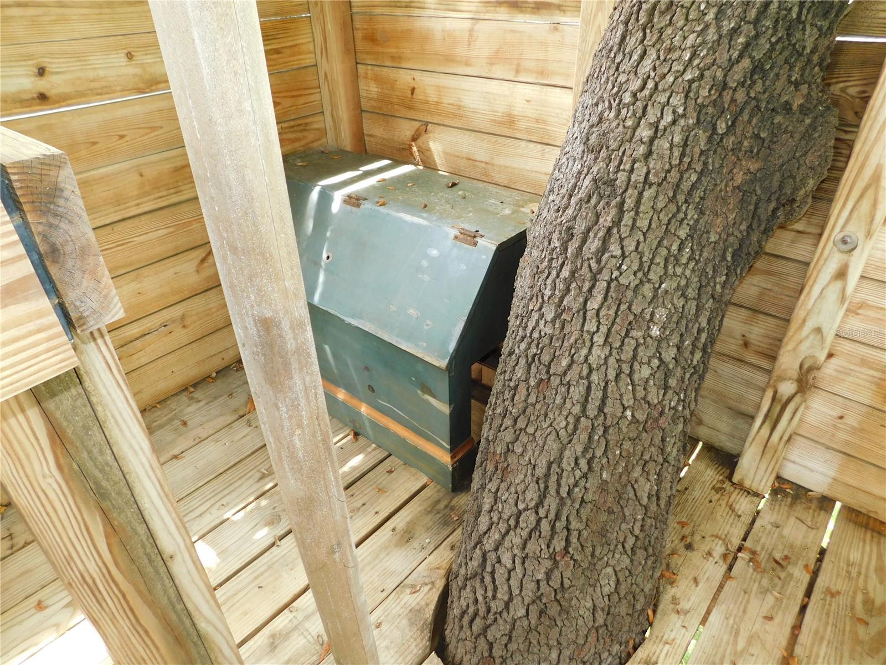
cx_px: 443
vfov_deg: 58.9
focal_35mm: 23
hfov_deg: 73.9
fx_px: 589
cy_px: 332
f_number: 3
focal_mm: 4
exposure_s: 1/30
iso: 160
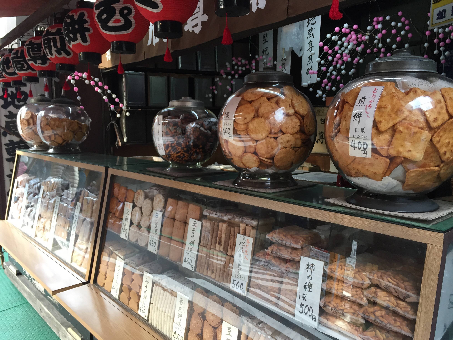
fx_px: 380
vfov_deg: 48.2
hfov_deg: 61.7
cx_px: 226
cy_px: 170
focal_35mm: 29
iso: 32
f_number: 2.2
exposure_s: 1/40
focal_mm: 4.15
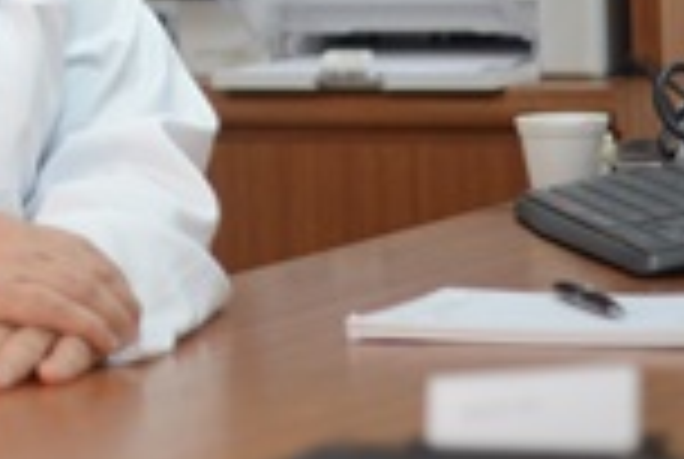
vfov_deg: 6.2
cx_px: -212
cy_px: -191
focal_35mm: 220
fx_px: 4188
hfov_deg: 9.2
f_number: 1.8
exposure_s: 1/400
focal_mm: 50
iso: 800
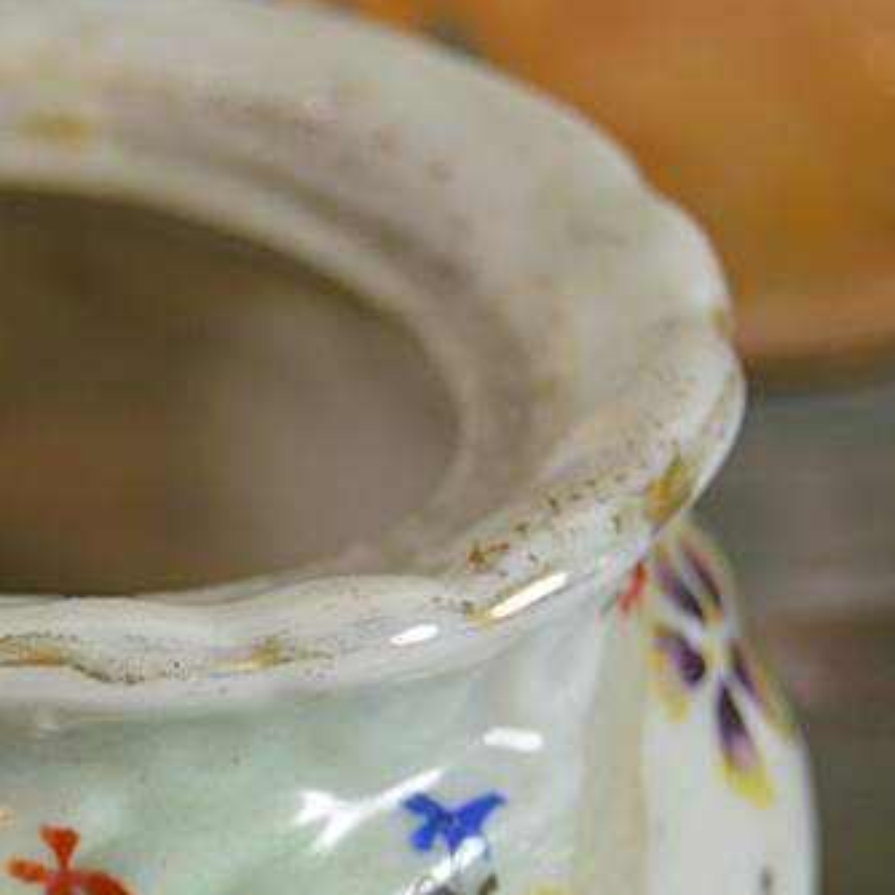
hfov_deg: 10.6
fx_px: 4680
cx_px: -338
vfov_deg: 10.8
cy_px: 886
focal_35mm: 160
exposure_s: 1/100
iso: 400
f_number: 5
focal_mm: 42
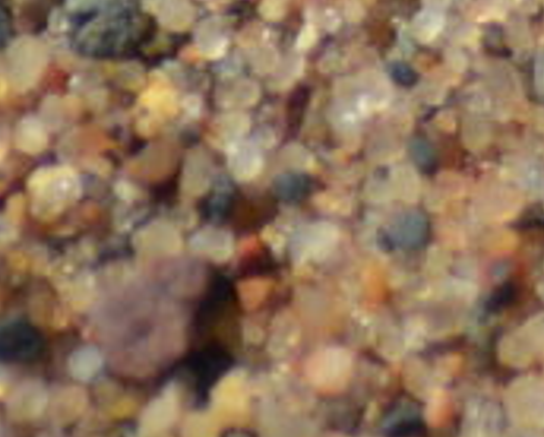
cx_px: 1161
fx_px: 30287
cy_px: -312
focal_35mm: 1879
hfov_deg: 1.0
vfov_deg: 0.8
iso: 320
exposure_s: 1/2000
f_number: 5.6
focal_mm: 300
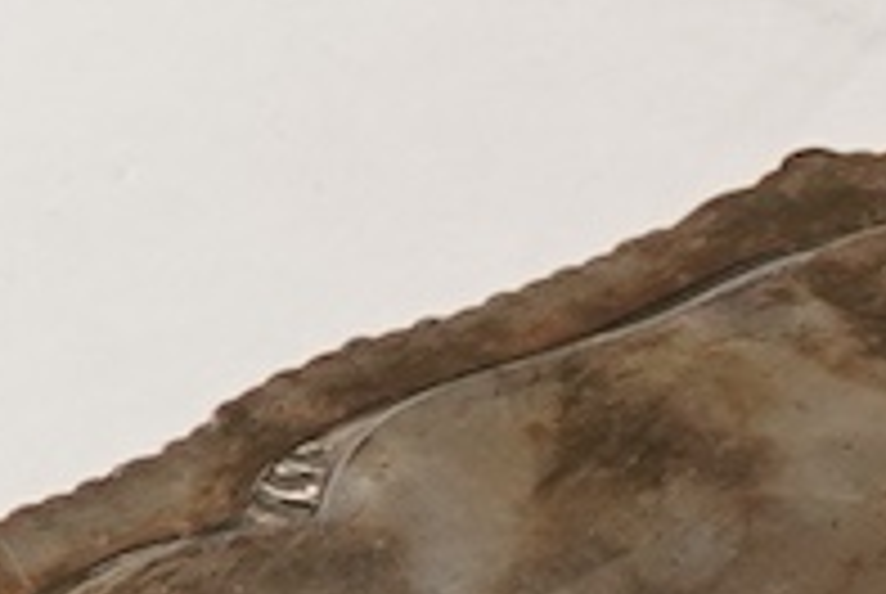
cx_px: 1565
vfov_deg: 3.8
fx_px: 8849
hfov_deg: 5.6
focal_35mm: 359
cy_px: 1498
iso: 400
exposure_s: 1/125
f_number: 22
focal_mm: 30
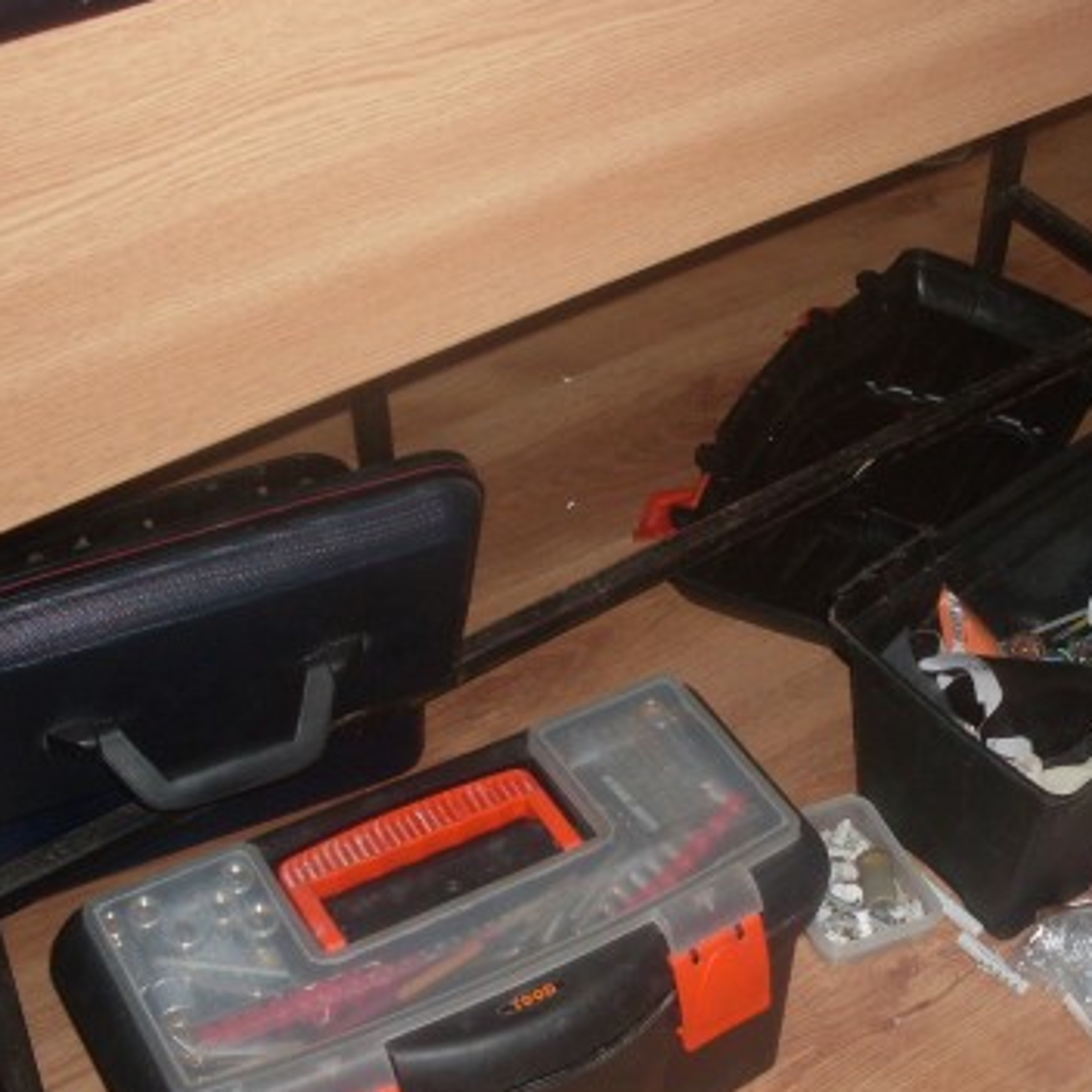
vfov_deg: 28.1
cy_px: 617
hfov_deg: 27.8
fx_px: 2177
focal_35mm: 61
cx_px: 813
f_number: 2.8
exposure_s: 1/45
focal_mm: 6.3
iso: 100
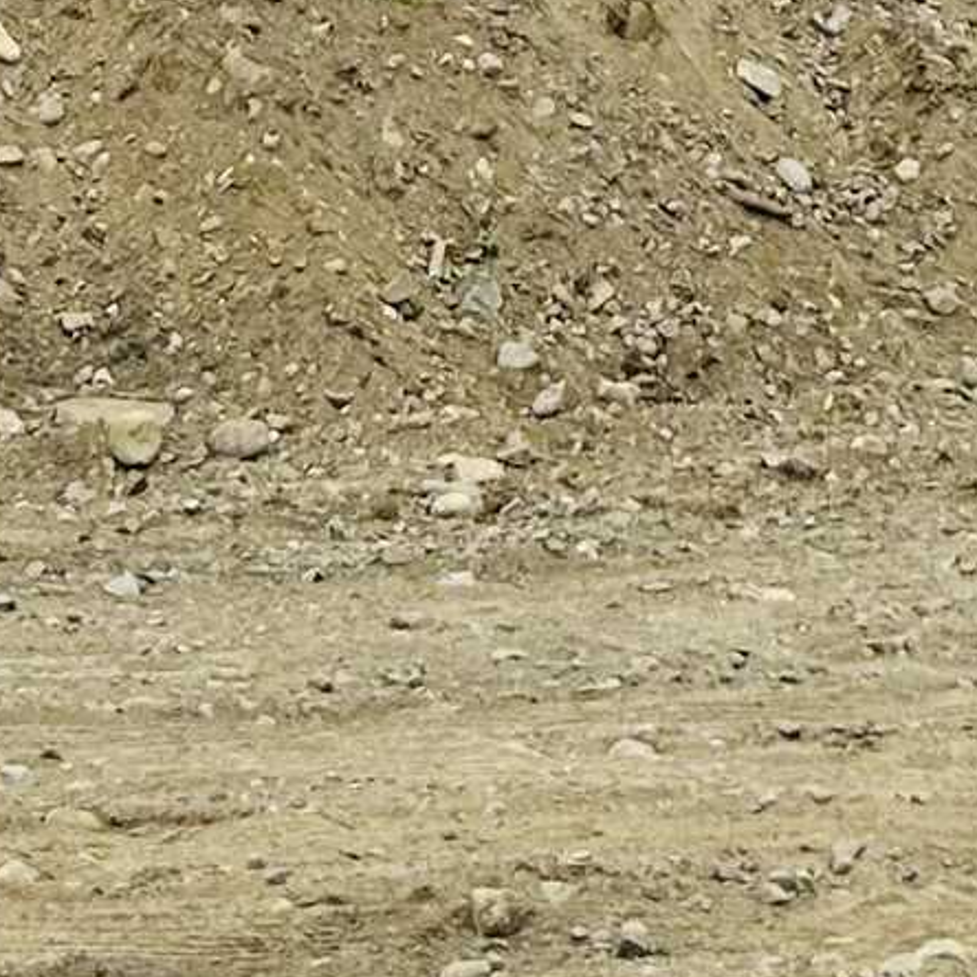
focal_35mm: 159
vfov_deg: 10.1
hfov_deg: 10.9
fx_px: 5077
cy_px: -1072
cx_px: 990
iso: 50
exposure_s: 1/5882
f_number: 1.5
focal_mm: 5.7
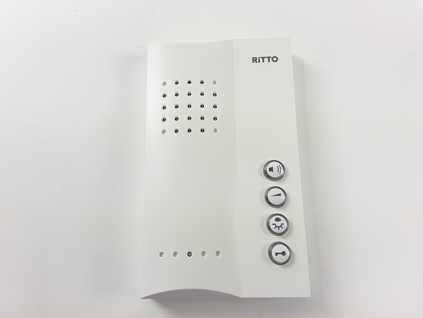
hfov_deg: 65.3
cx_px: 212
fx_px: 330
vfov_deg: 51.4
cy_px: 159
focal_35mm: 27
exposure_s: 1/141
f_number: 1.9
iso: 40
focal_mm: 2.91
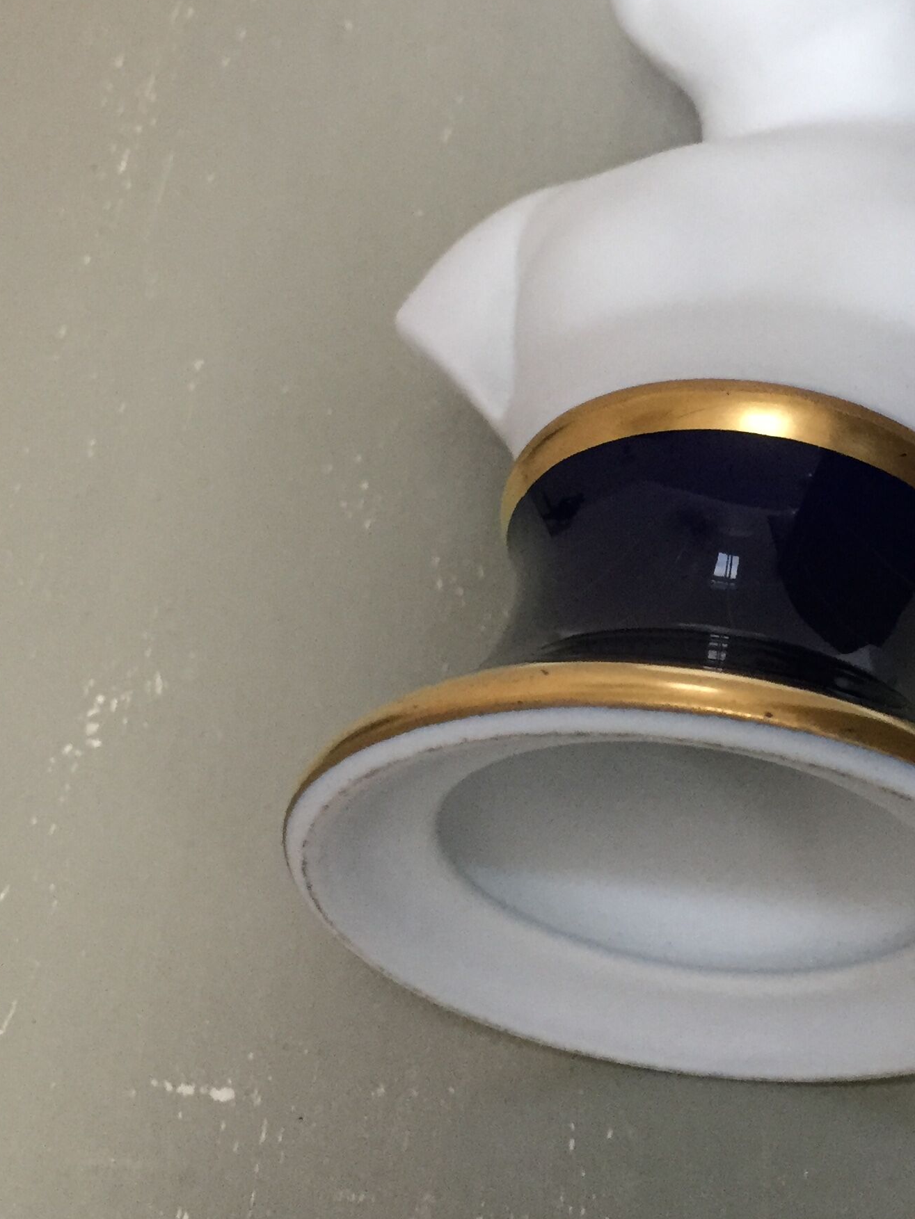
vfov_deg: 35.2
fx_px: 1903
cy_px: 412
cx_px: 843
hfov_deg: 26.1
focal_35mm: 54
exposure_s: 1/33
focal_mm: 4.15
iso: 200
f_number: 2.2
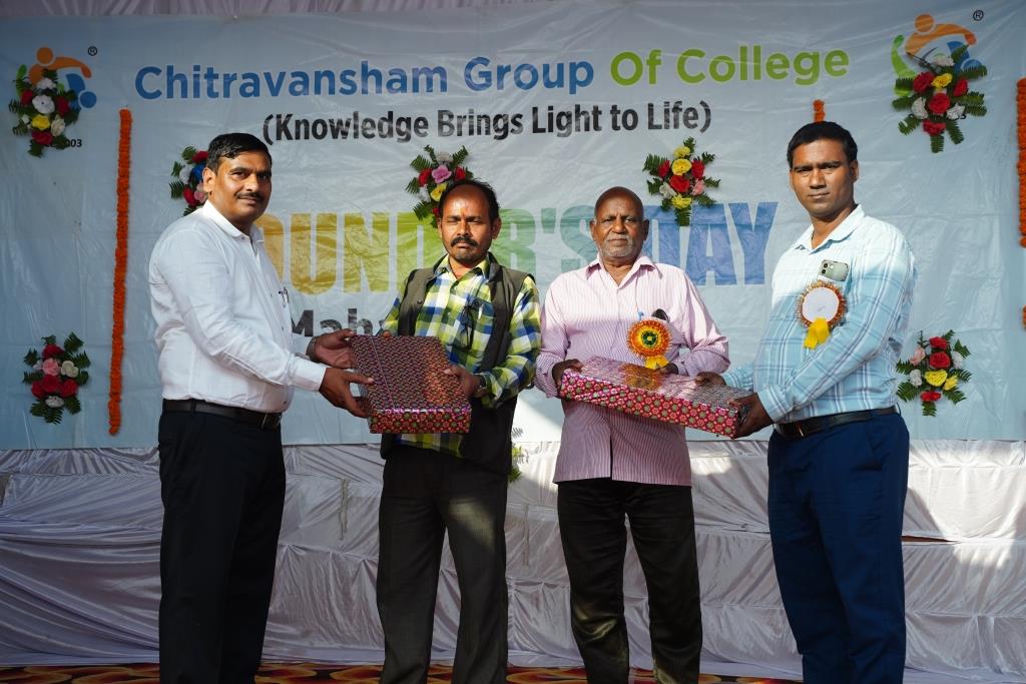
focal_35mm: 49
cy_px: 342
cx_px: 513
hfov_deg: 40.3
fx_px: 1397
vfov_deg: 27.5
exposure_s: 1/160
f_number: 6.3
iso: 320
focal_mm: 49
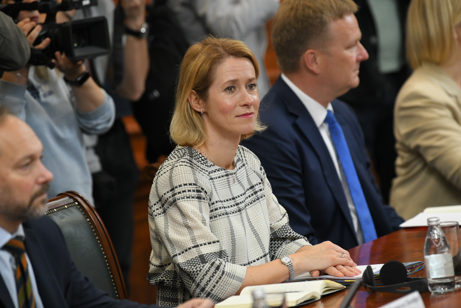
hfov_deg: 10.3
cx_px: 230
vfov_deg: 6.9
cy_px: 154
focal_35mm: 200
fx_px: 2561
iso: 2000
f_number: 4
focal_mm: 200
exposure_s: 1/250
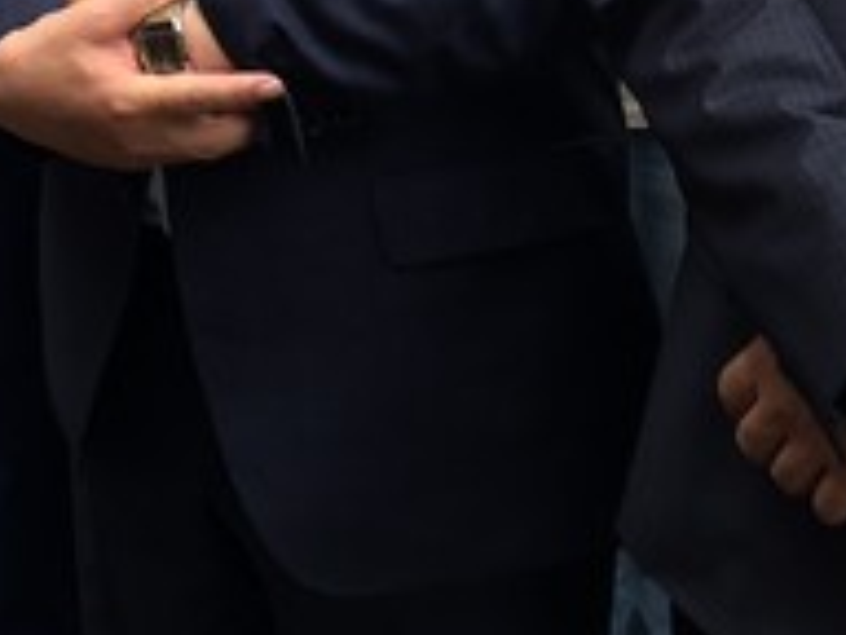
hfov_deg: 18.9
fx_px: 2468
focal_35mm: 101
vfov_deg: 13.5
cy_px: -410
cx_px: -18
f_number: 2.2
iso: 32
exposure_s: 1/112
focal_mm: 4.15
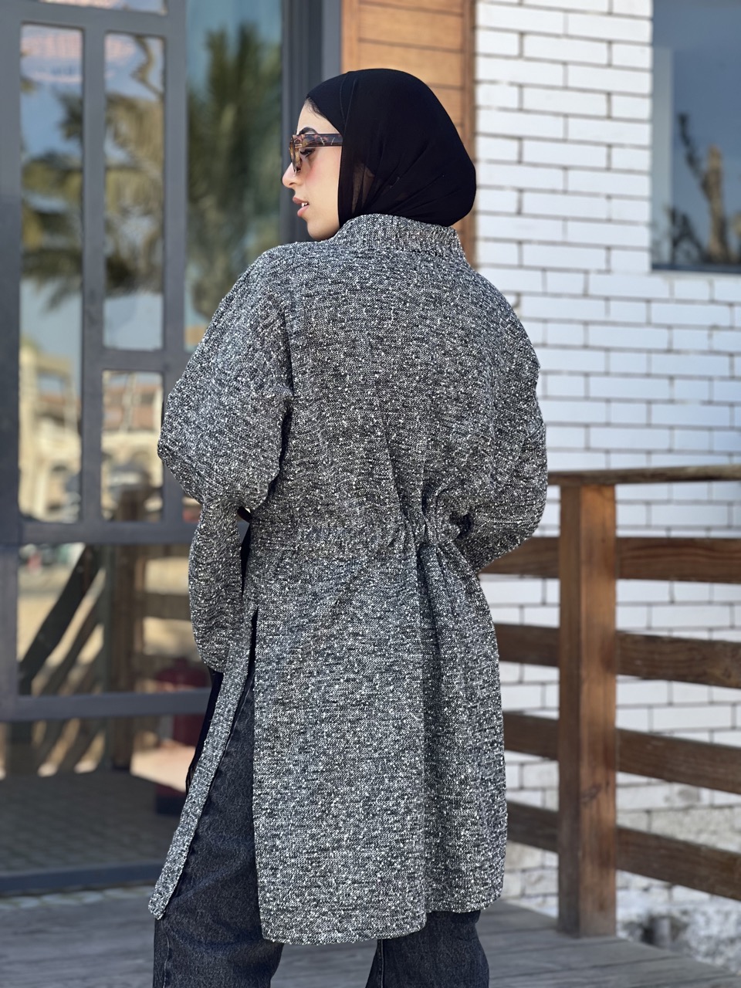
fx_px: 2198
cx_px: 370
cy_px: 494
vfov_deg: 25.3
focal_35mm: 77
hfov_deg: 19.1
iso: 25
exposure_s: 1/121
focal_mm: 9
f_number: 2.8
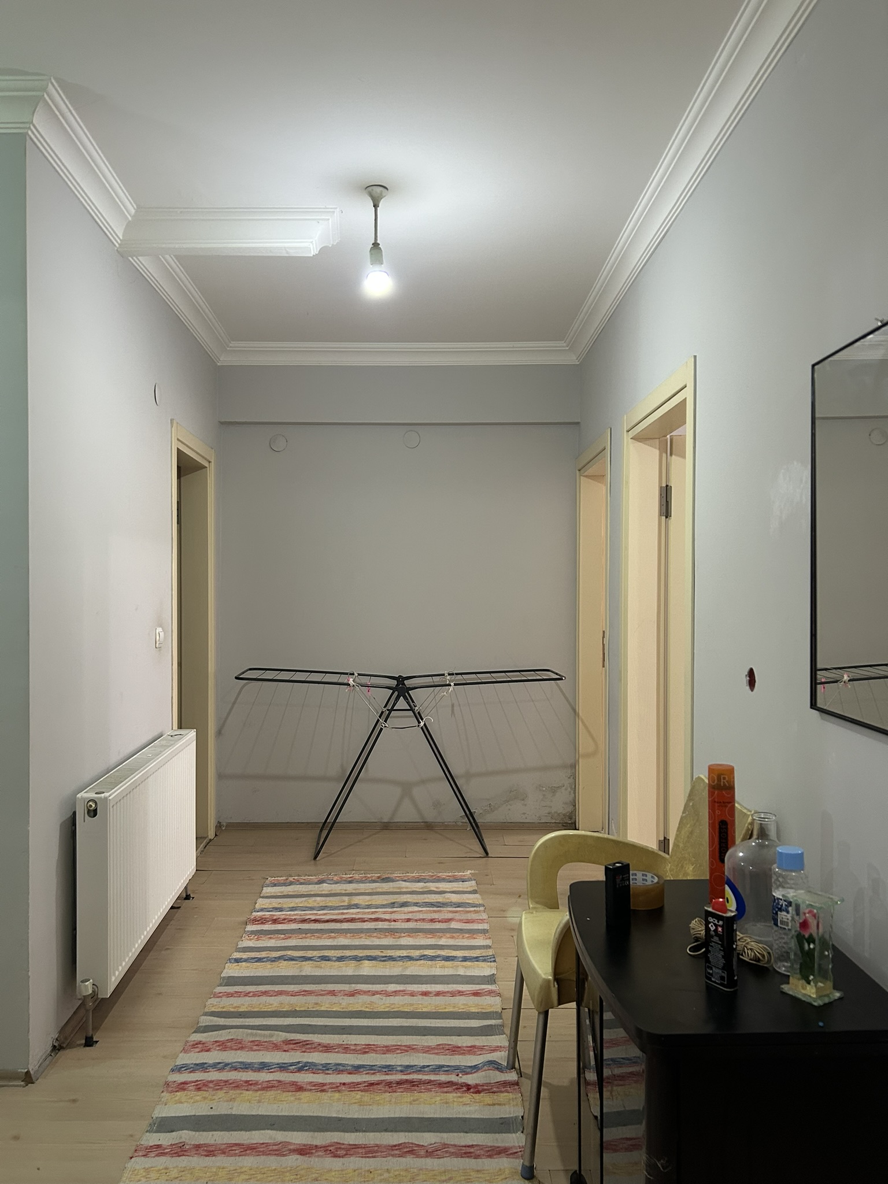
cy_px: 592
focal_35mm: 26
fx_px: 889
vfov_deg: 67.3
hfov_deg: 53.1
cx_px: 444
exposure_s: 1/50
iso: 160
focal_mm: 5.7
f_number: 1.5
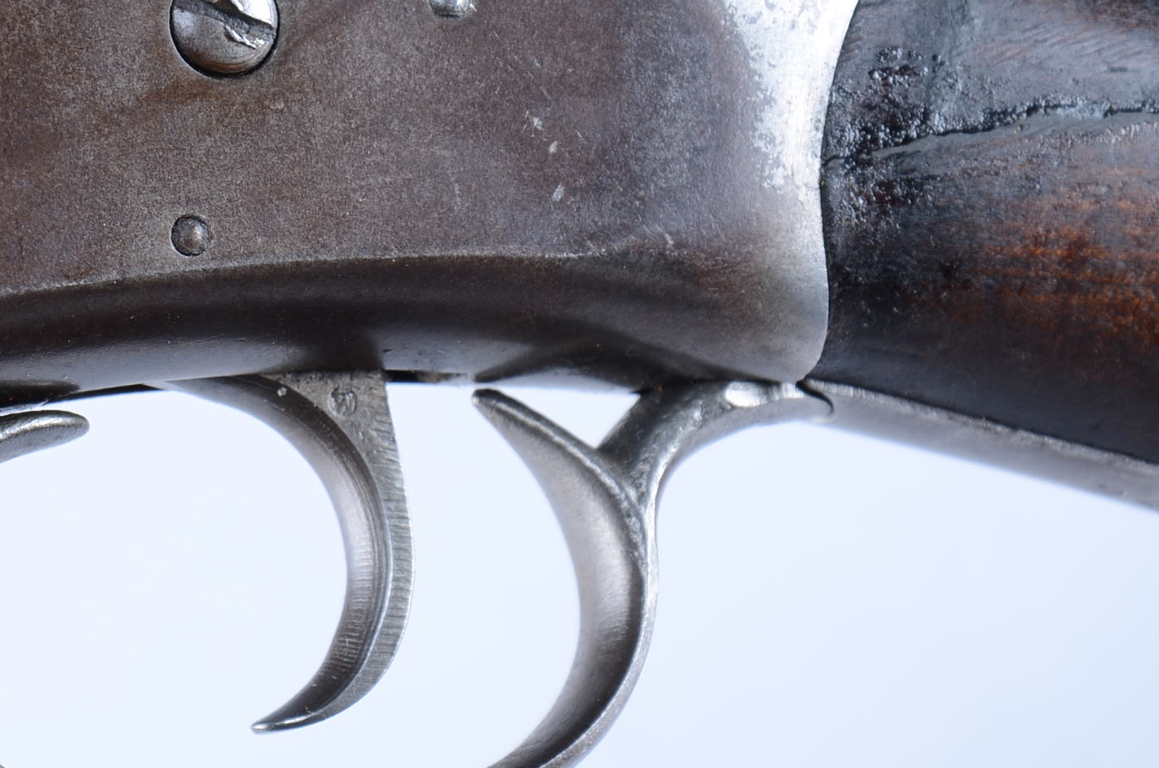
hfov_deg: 7.6
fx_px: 8767
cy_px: 189
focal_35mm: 273
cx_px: 247
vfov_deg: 5.0
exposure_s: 1/100
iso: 100
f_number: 9
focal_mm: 105
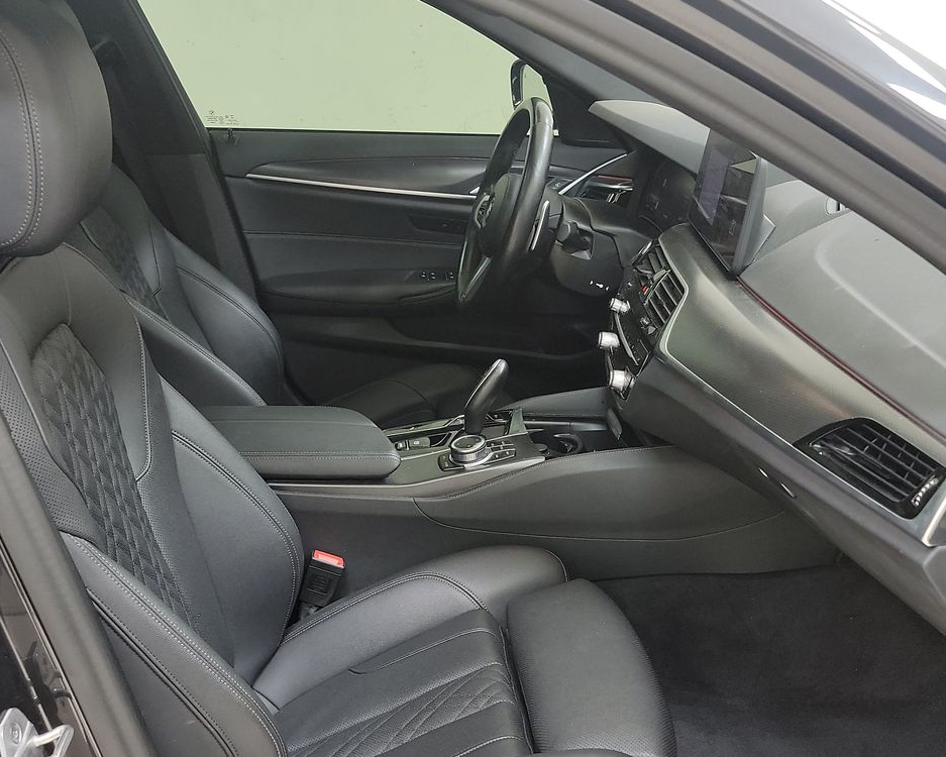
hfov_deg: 45.8
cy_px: 494
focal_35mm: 40
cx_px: 469
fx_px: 1120
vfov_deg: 37.0
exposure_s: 1/59
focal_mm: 6.7
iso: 276
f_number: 1.8
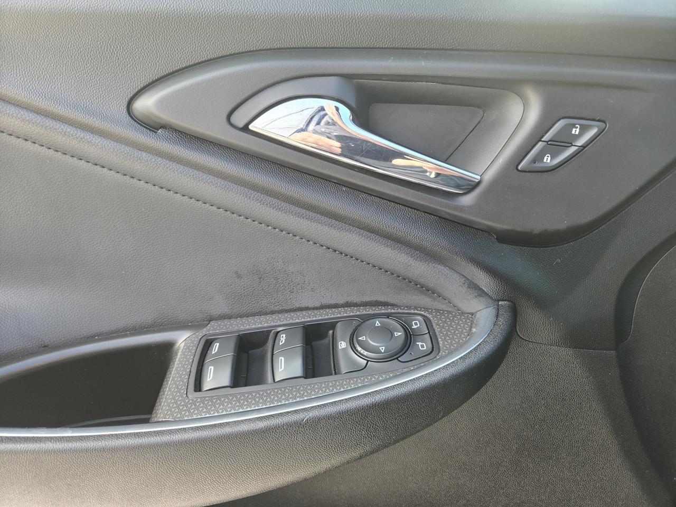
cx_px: 338
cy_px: 254
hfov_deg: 73.9
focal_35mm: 23
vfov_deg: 58.9
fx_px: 449
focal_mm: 5.4
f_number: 1.8
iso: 50
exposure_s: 1/180
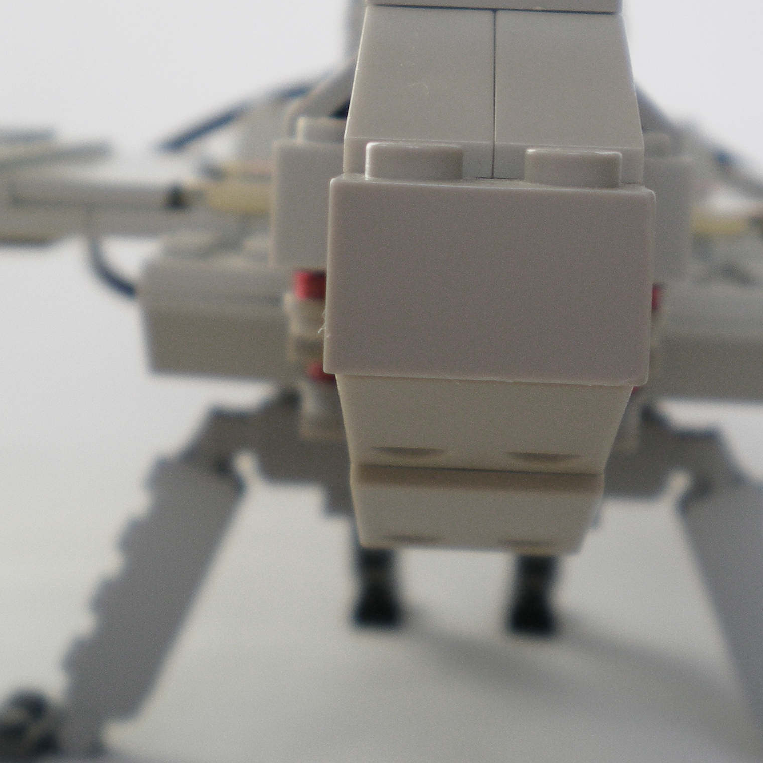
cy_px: 240
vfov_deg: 25.2
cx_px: 462
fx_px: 1696
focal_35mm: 68
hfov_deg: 25.3
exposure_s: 1/89
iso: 50
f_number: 3.1
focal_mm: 6.3
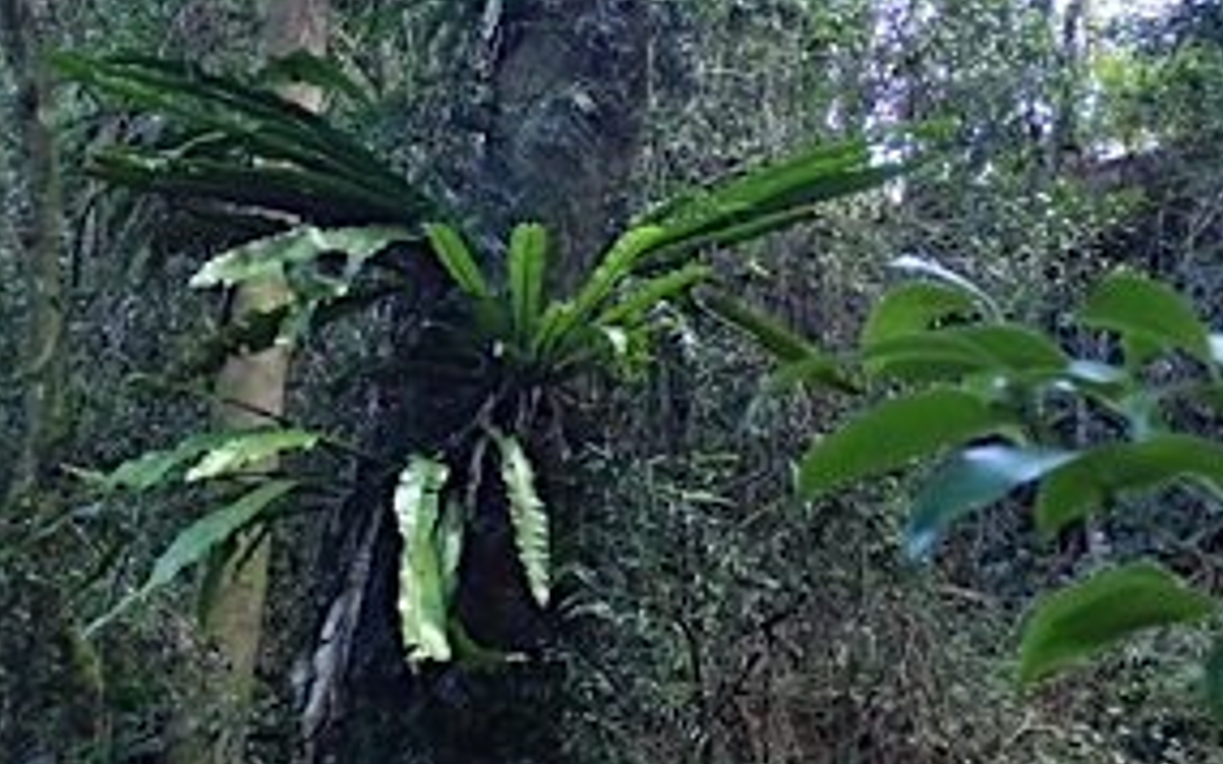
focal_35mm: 50
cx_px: 609
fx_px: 1666
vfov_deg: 25.1
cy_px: 90
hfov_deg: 40.3
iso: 800
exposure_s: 1/80
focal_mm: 6.42
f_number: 2.6
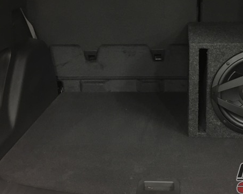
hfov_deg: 37.1
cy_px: 65
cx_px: 153
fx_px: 359
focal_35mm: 50
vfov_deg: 30.0
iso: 400
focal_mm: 4.15
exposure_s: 1/15
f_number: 2.2
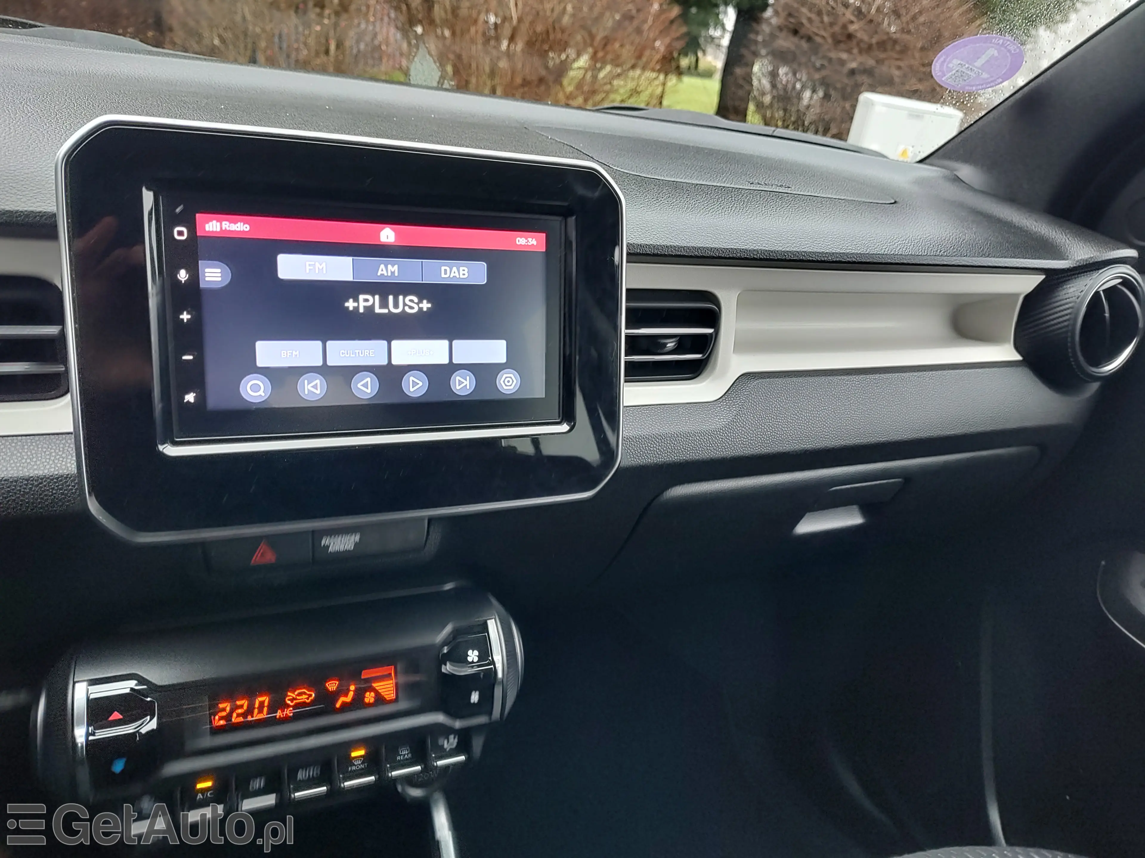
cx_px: 572
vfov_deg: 58.9
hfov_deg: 73.9
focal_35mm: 23
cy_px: 429
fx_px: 761
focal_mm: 5.56
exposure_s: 1/33.3
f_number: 1.8
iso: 289
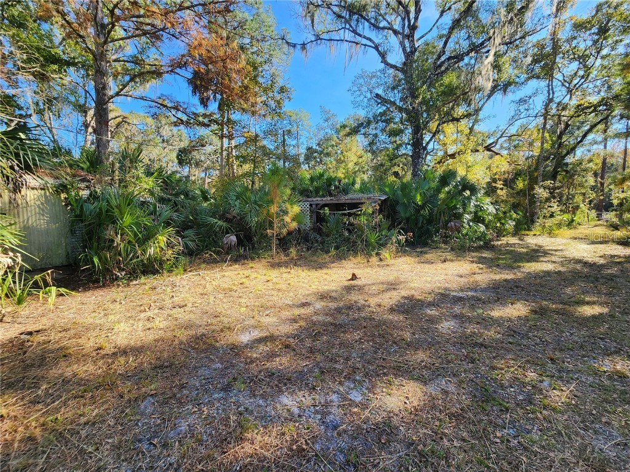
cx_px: 315
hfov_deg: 106.2
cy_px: 236
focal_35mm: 13
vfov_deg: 89.9
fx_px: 237
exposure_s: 1/412
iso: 50
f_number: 2.2
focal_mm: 2.2
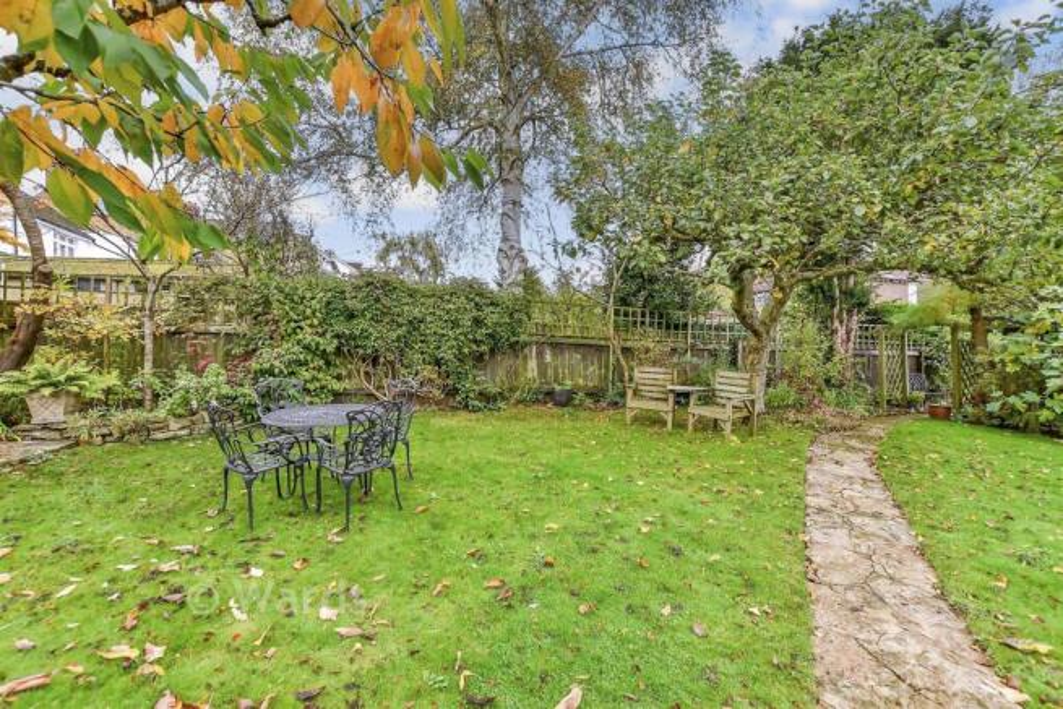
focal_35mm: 15
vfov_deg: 77.4
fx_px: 443
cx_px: 532
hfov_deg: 100.4
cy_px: 354
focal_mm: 10
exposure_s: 1/15
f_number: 8
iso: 160
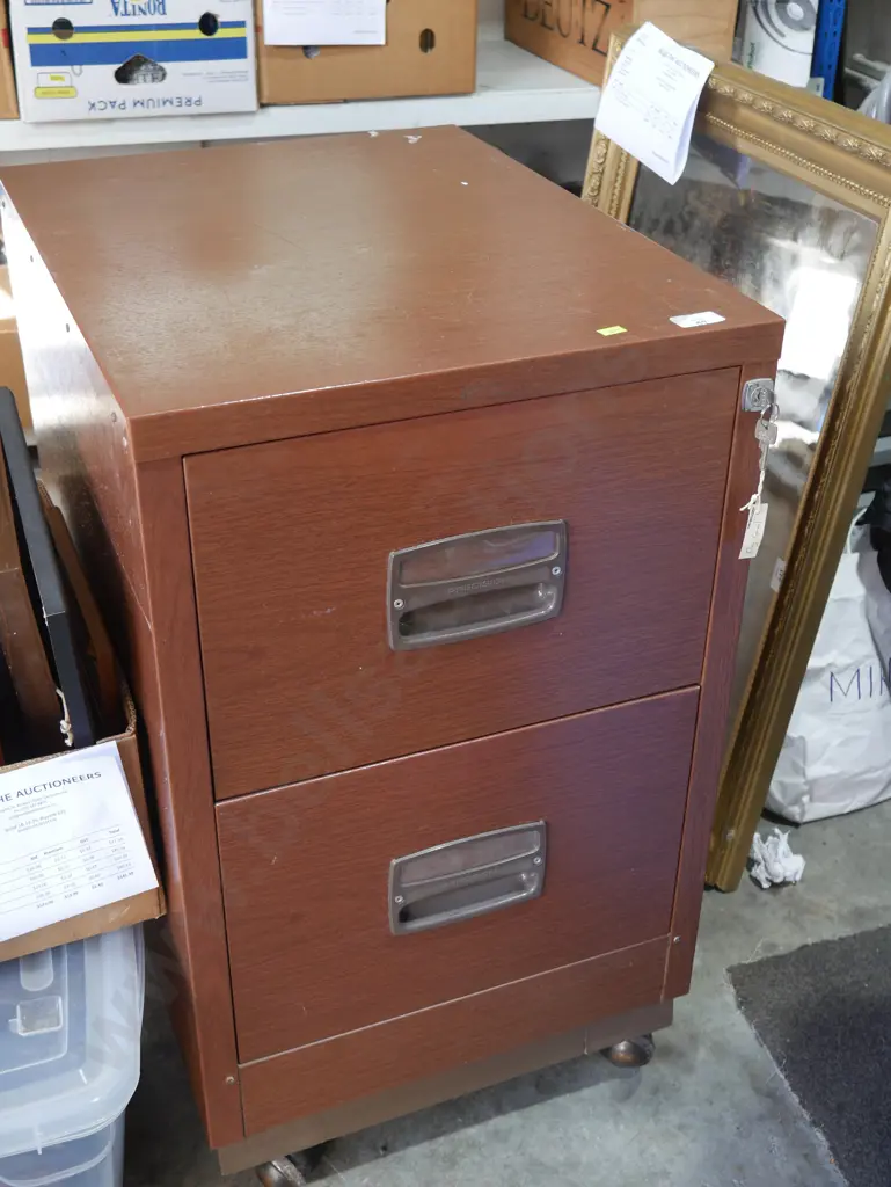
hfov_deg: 34.4
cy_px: 594
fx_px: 1440
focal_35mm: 42
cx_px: 446
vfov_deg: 44.8
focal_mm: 21
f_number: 4.6
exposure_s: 1/60
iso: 250
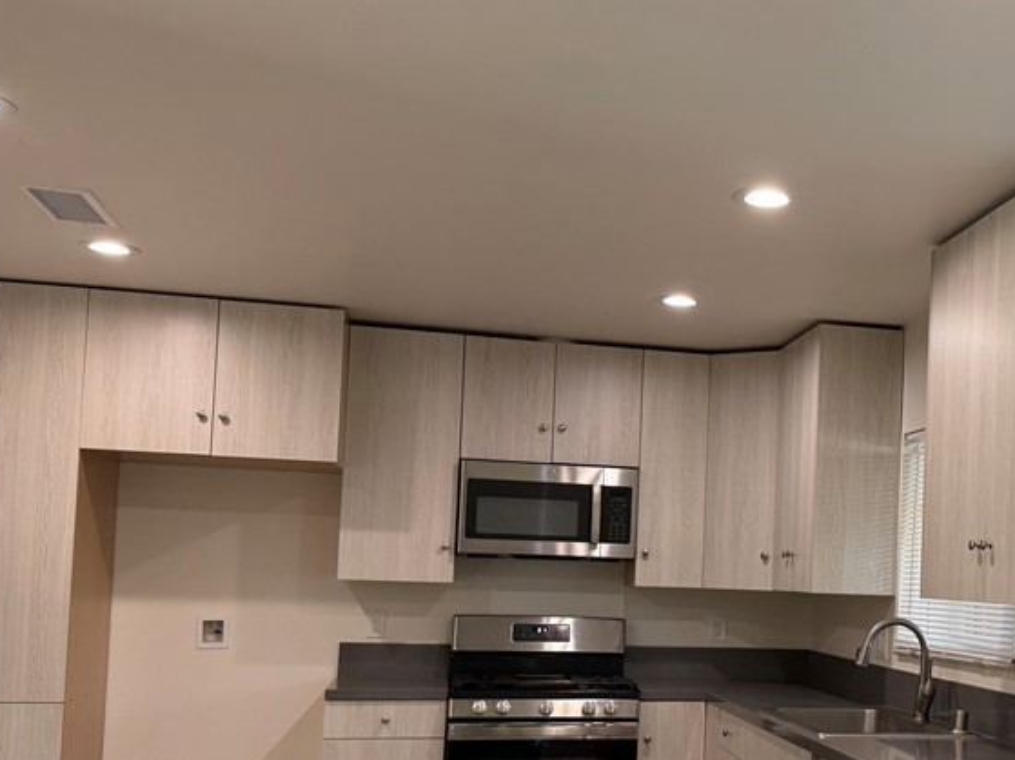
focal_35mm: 44
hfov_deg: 41.1
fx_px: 1290
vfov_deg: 32.5
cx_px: 817
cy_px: 519
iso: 125
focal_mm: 6.76
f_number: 1.78
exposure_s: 1/120
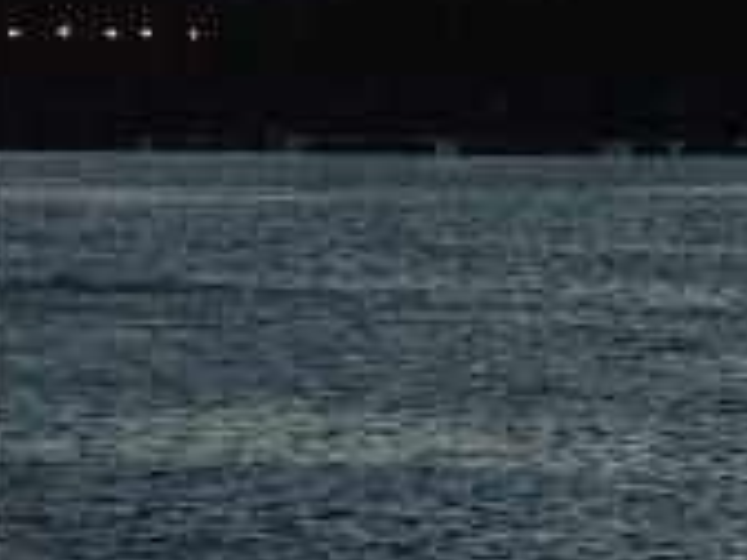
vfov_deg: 3.2
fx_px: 10056
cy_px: -316
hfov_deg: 4.2
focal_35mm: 466
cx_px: 1158
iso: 100
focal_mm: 37.23
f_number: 3.5
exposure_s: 1/200
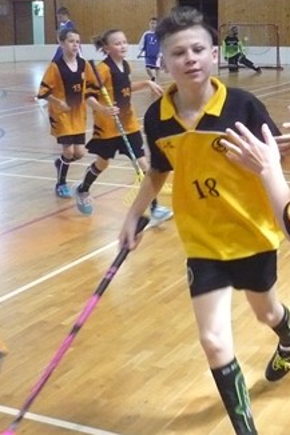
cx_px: 246
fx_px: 835
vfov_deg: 29.1
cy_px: 159
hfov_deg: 19.4
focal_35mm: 69
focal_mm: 6
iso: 800
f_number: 2.9
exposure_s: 1/100
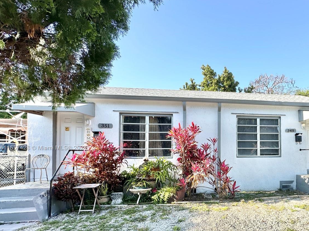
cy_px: 148
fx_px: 179
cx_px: 219
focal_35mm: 20
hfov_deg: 77.6
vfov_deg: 64.7
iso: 40
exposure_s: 1/530
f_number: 2.2
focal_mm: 2.22
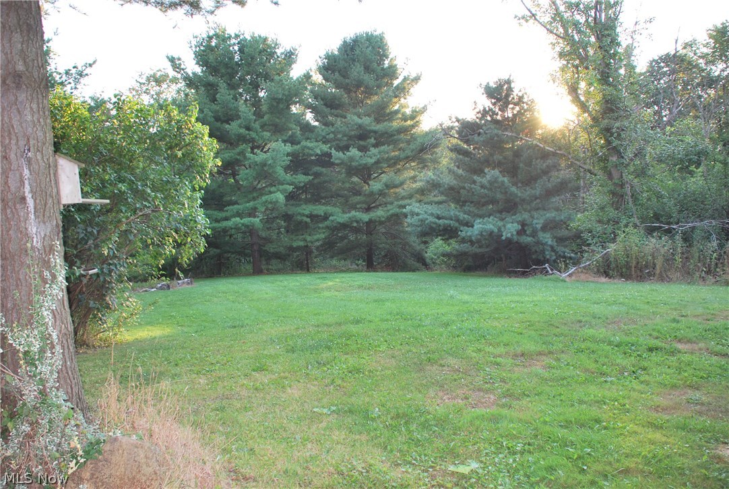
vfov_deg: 48.1
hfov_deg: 67.3
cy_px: 244
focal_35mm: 27
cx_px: 364
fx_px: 548
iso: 200
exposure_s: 1/100
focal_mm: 18
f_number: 3.5
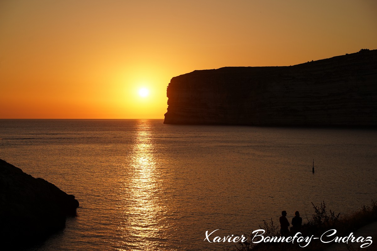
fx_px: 785
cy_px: 126
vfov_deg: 18.2
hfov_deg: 27.0
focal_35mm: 75
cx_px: 188
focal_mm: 75
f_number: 8
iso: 100
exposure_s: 1/500
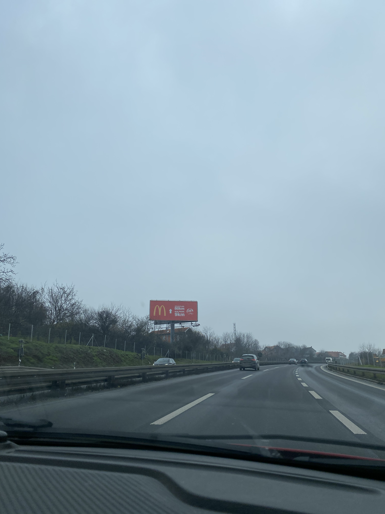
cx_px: 192
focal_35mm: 26
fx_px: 386
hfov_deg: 53.1
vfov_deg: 67.3
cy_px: 257
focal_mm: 4.25
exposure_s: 1/1927
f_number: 1.8
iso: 32
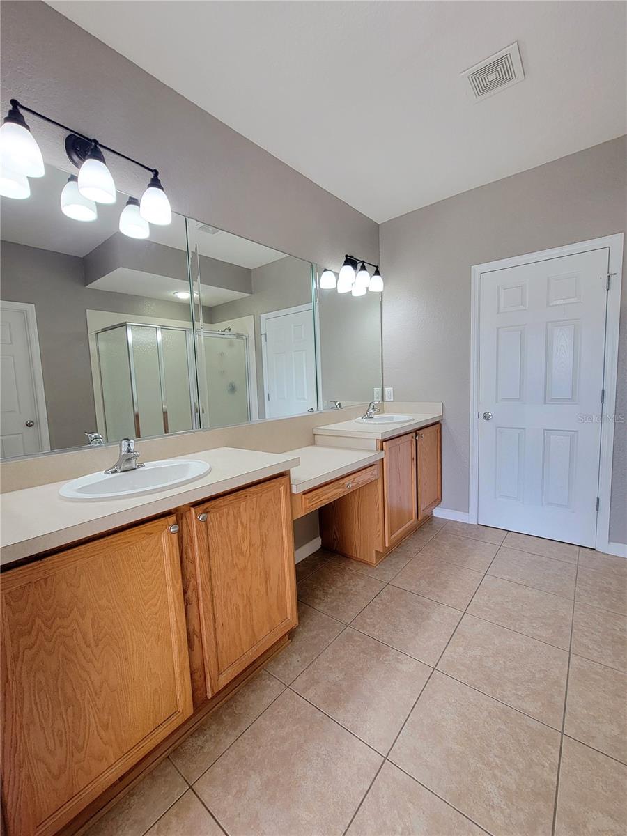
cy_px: 418
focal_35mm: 13
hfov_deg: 89.9
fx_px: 314
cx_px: 314
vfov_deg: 106.2
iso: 80
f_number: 2.2
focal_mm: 2.2
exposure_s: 1/60.2
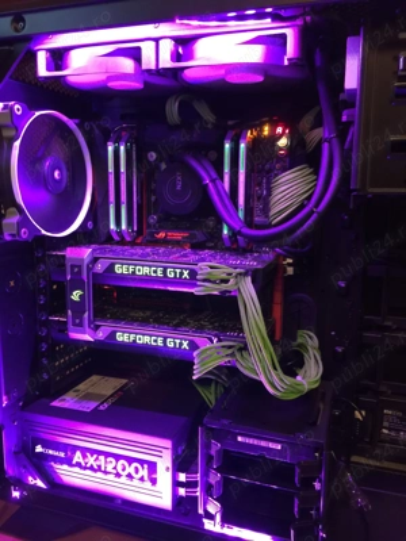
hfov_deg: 48.2
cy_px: 270
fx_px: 454
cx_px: 203
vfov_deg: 61.7
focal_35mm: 29
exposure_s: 1/4
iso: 64
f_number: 2.2
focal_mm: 4.15
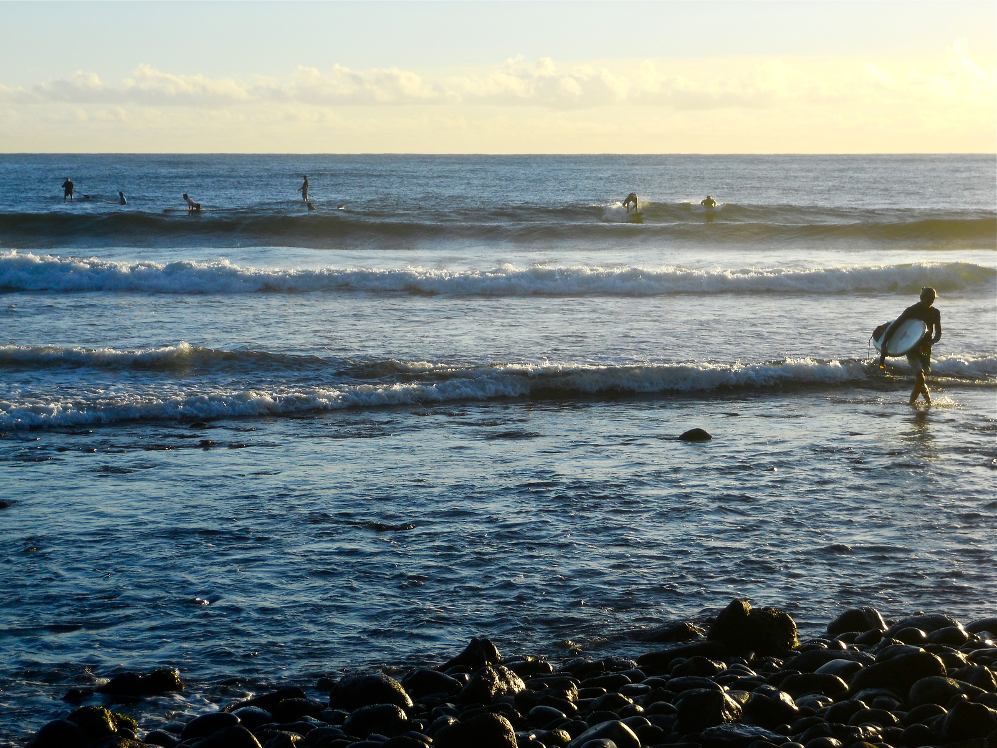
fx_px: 2506
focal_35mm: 87
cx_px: 498
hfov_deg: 22.5
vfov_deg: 17.0
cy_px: 374
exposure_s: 1/320
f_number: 4.9
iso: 80
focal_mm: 15.5
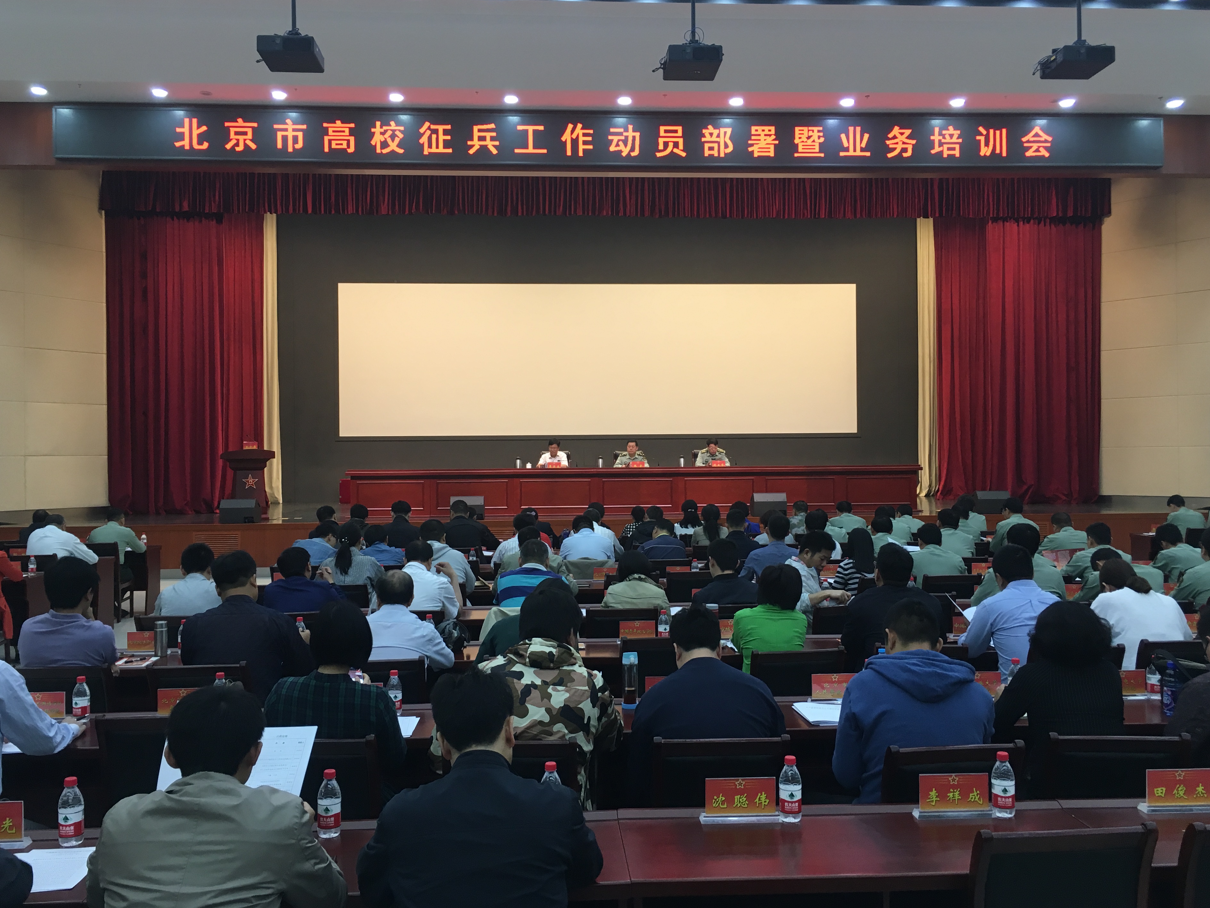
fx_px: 1084
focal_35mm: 31
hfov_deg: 58.4
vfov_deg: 45.4
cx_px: 610
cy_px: 452
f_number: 2.2
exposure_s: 1/33
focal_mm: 4.15
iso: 64
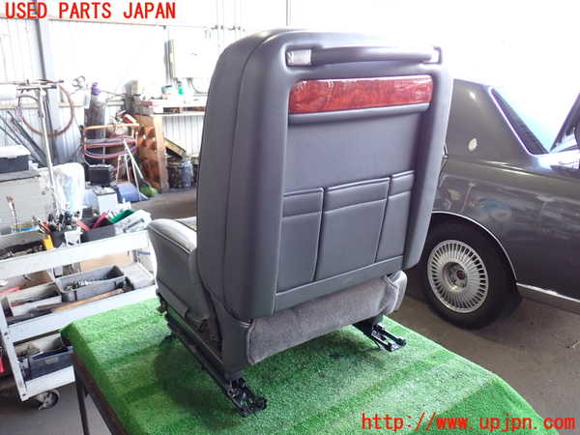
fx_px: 503
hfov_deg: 60.0
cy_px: 218
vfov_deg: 46.8
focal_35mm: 30
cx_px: 290
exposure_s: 1/50
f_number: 2.3
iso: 200
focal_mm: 5.4
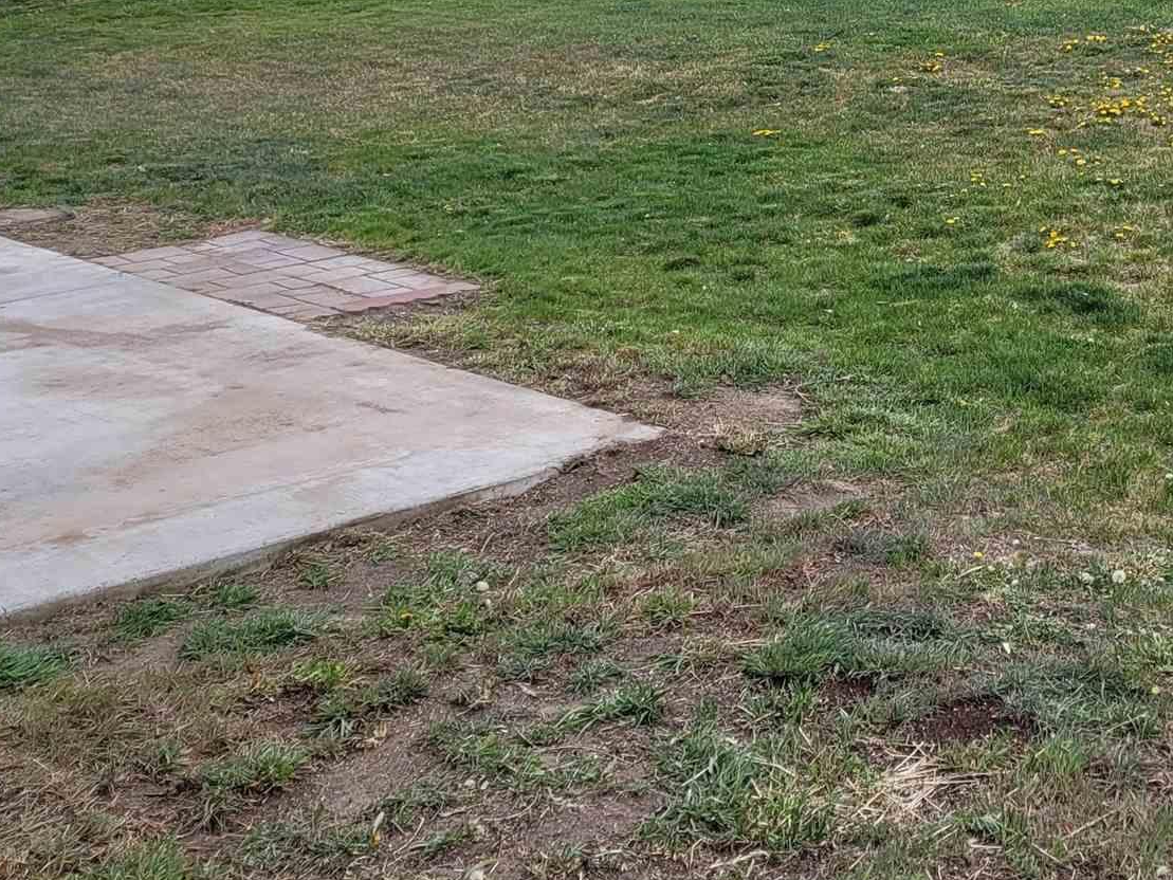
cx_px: 785
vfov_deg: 20.3
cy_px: 197
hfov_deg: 26.9
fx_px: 2440
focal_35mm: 72
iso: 40
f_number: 1.8
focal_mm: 5.4
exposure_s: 1/1402
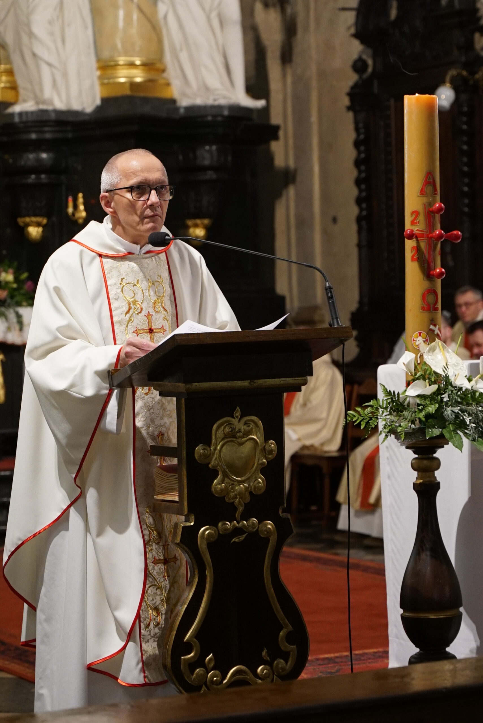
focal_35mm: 99
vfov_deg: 20.6
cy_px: 362
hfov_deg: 13.8
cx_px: 242
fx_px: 1990
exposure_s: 1/160
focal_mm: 66
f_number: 4.5
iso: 2000
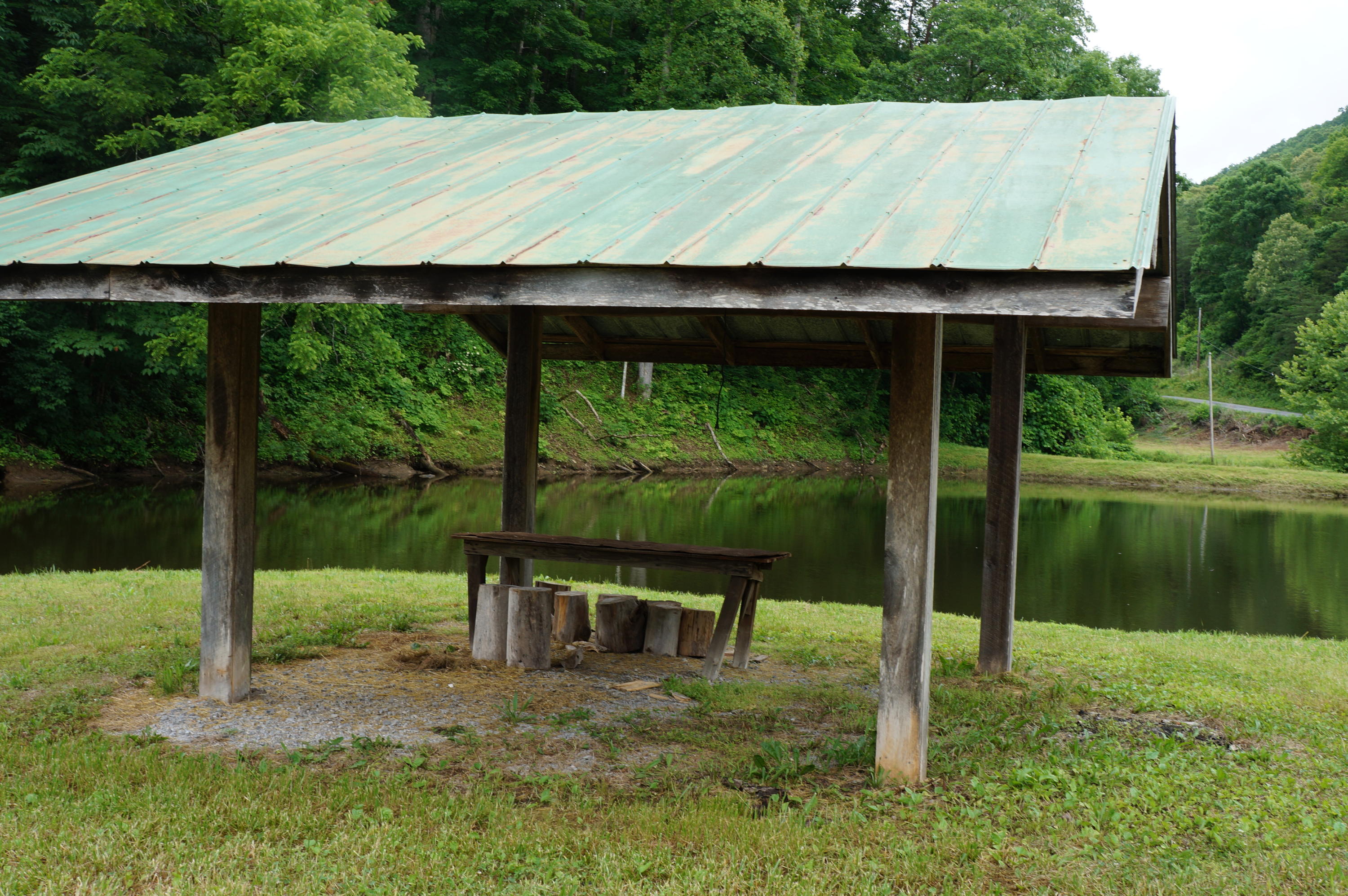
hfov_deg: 51.3
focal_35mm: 38
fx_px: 1403
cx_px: 674
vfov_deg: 35.4
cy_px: 448
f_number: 8
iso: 100
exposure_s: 1/80
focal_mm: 25
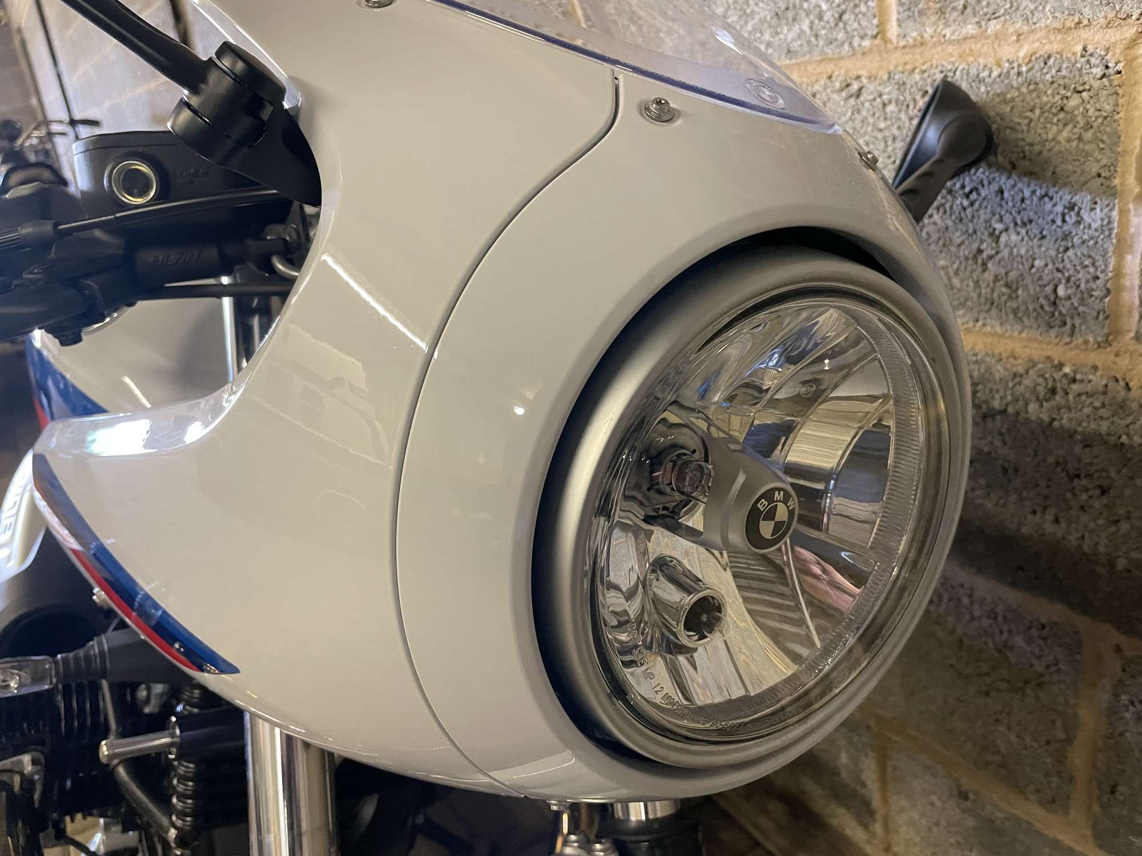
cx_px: 571
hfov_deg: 67.3
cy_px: 428
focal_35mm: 26
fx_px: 858
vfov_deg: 53.1
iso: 400
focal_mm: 4.2
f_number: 1.6
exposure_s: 1/50
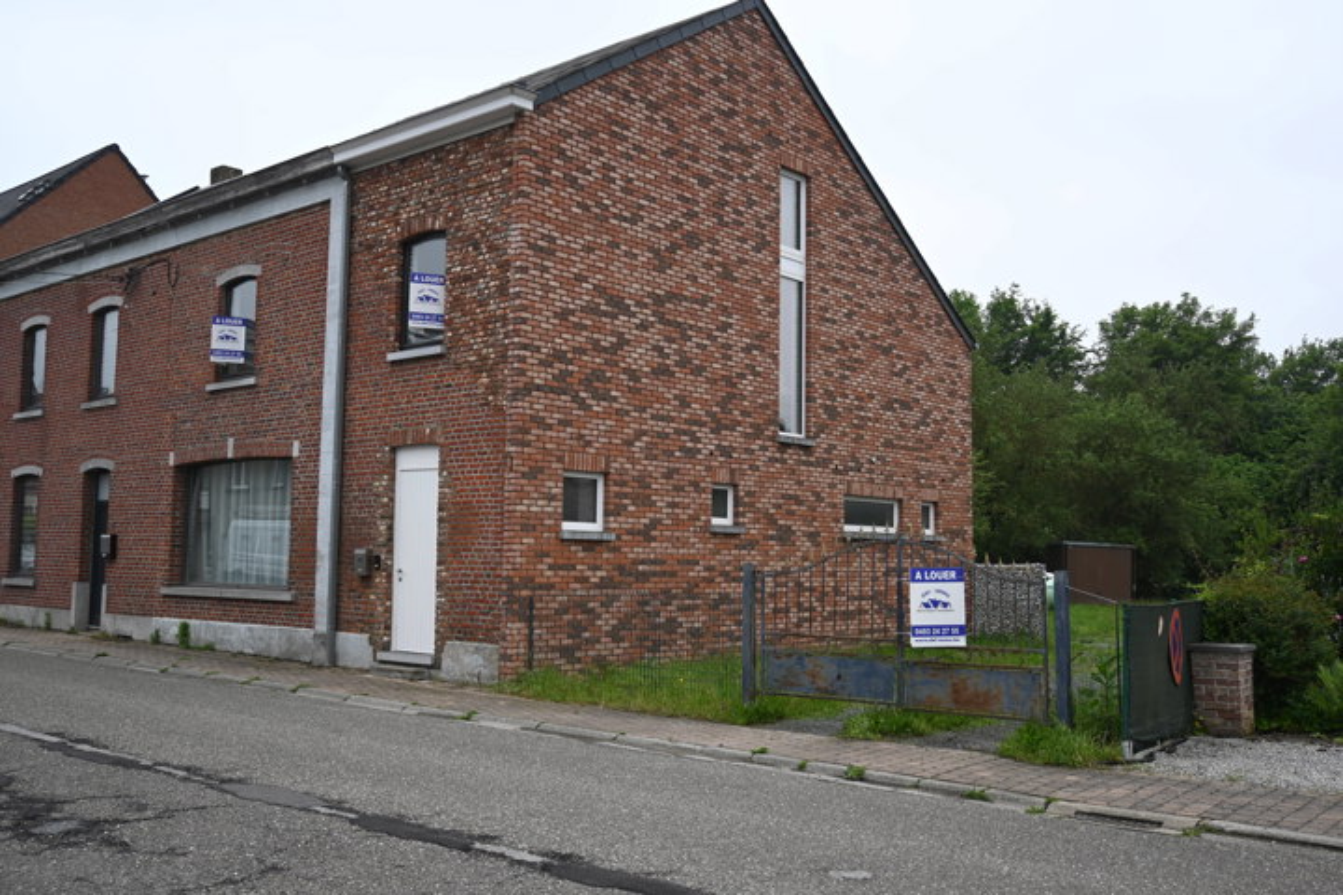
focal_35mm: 34
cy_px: 448
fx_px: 1259
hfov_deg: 56.1
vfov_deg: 39.1
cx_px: 672
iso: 100
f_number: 4
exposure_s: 1/400
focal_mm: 22.5
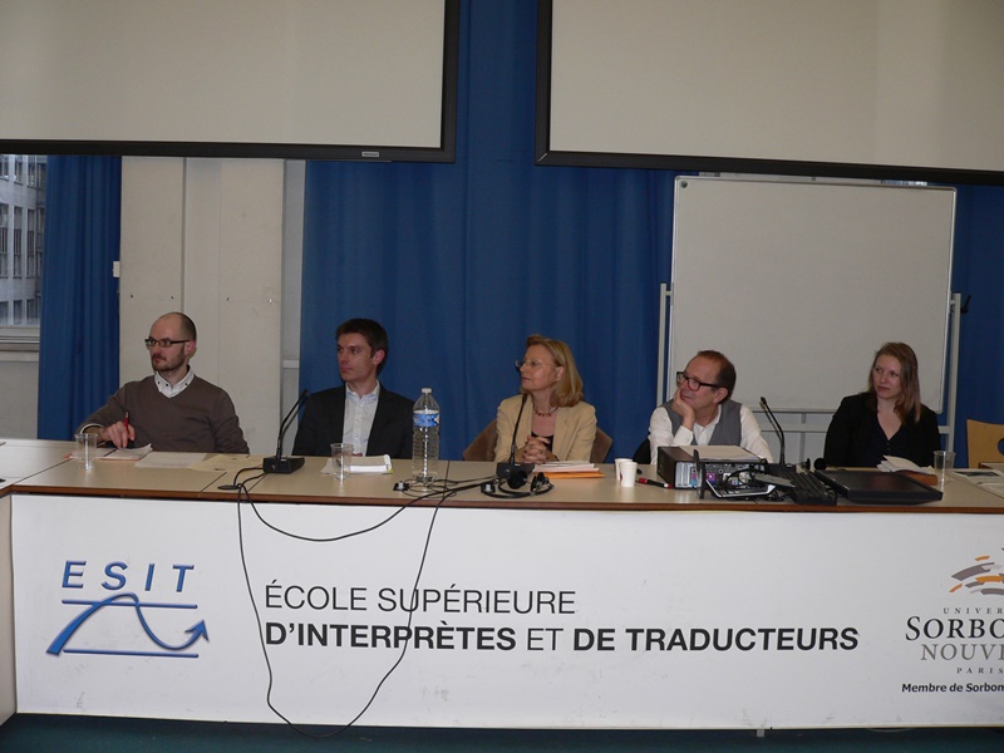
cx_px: 502
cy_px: 376
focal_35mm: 36
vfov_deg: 39.7
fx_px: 1044
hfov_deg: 51.4
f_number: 2.8
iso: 100
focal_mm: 6
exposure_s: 1/60
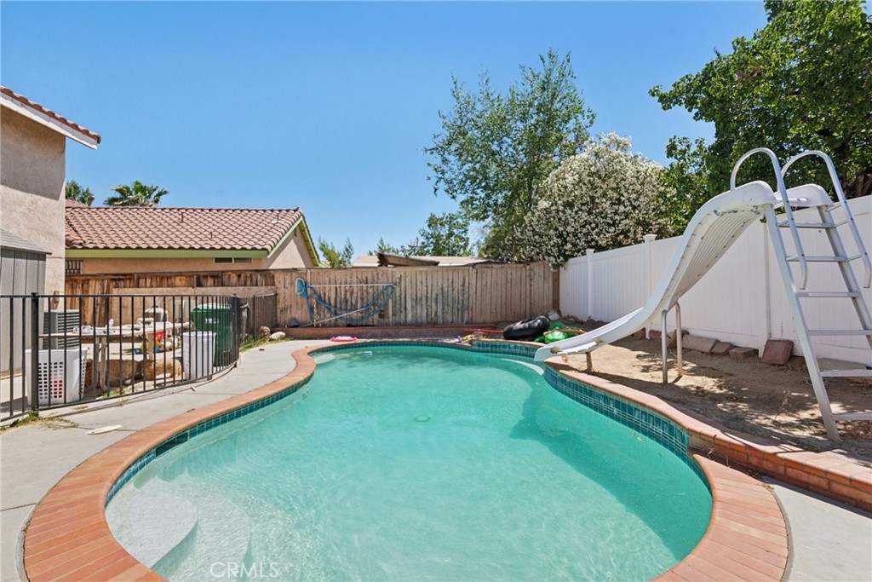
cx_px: 436
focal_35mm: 16
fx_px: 388
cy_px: 291
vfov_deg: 73.8
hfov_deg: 96.7
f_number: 8
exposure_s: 1/2000
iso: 400
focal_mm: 16
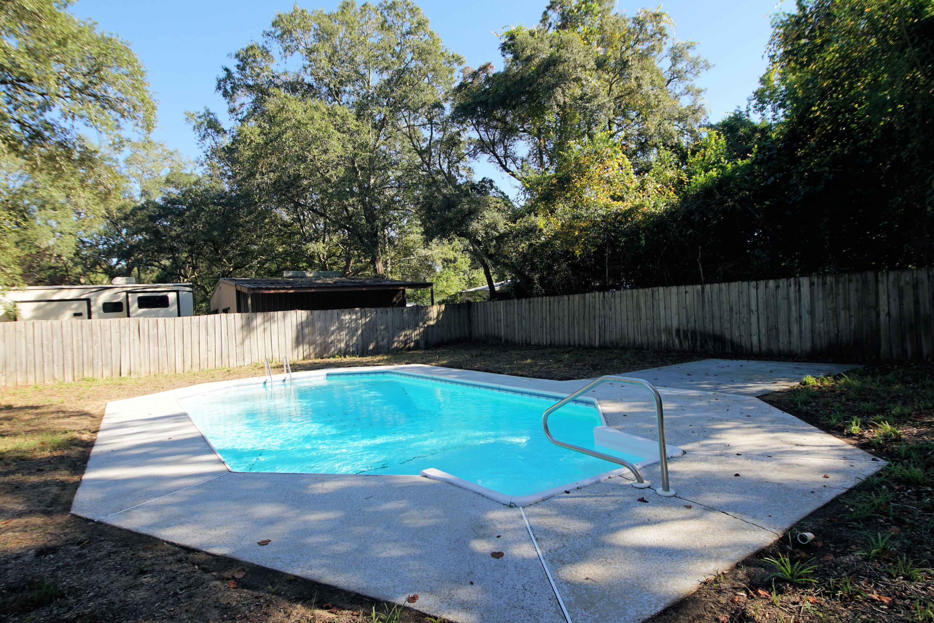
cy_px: 312
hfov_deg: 90.0
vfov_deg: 67.4
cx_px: 467
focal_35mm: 18
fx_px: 467
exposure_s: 1/125
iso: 100
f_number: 6.3
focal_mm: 12
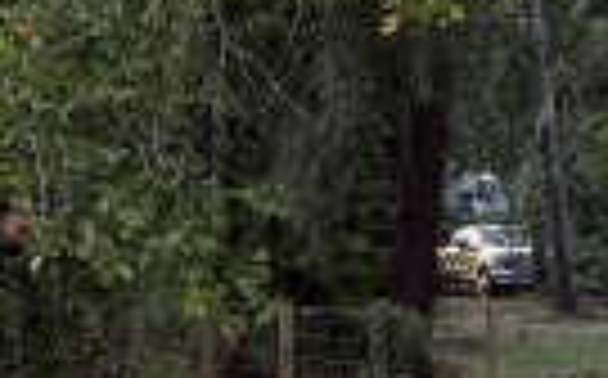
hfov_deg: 9.0
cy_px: 256
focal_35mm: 193
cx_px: -1153
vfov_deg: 6.8
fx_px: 3194
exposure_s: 1/322
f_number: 1.78
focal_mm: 6.76
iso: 100
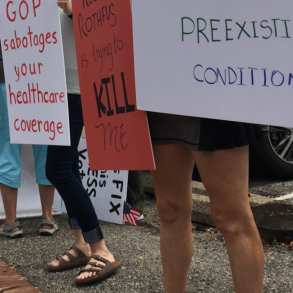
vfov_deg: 23.3
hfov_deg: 23.5
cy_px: 28
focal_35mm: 72
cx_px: 45
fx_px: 689
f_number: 2.2
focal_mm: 4.15
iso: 25
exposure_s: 1/1832
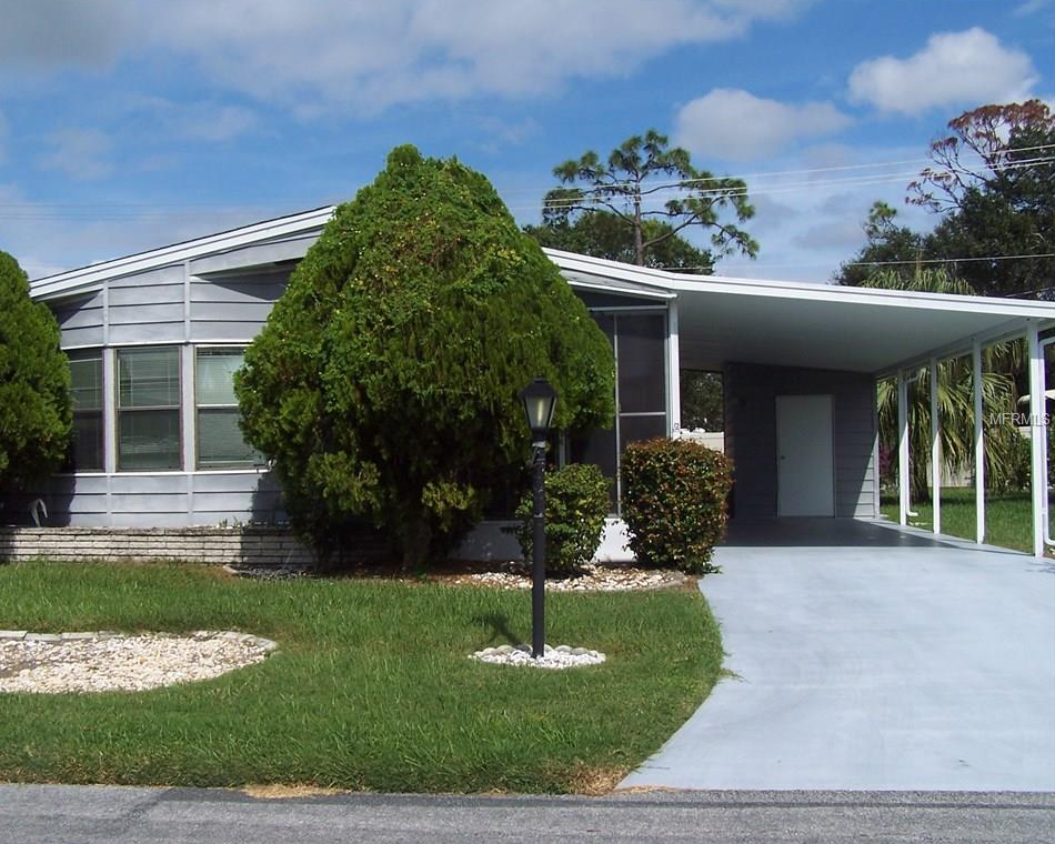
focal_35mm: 40
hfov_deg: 45.8
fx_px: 1249
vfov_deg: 37.3
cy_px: 420
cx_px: 489
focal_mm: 6.3
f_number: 5.6
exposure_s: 1/750
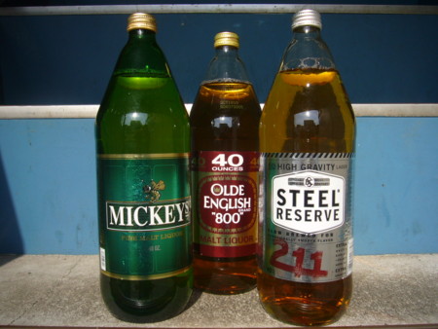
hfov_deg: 63.4
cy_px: 164
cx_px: 219
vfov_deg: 49.8
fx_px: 354
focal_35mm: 28
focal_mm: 4.6
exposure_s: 1/250
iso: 80
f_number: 5.6
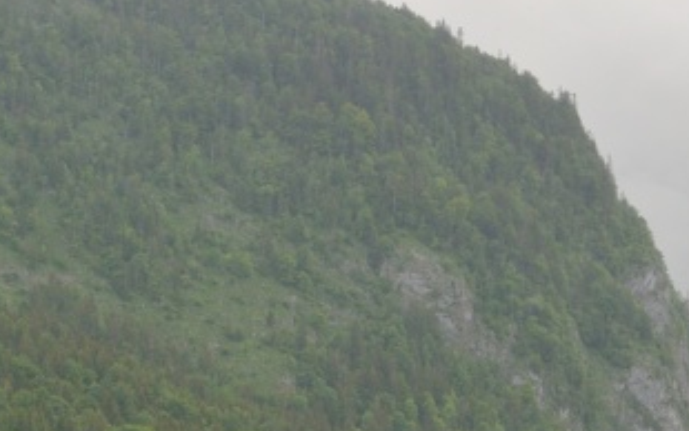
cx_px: 642
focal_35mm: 182
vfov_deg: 7.1
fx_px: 3419
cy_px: 582
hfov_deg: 11.4
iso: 1000
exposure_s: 1/100
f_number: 22
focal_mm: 70
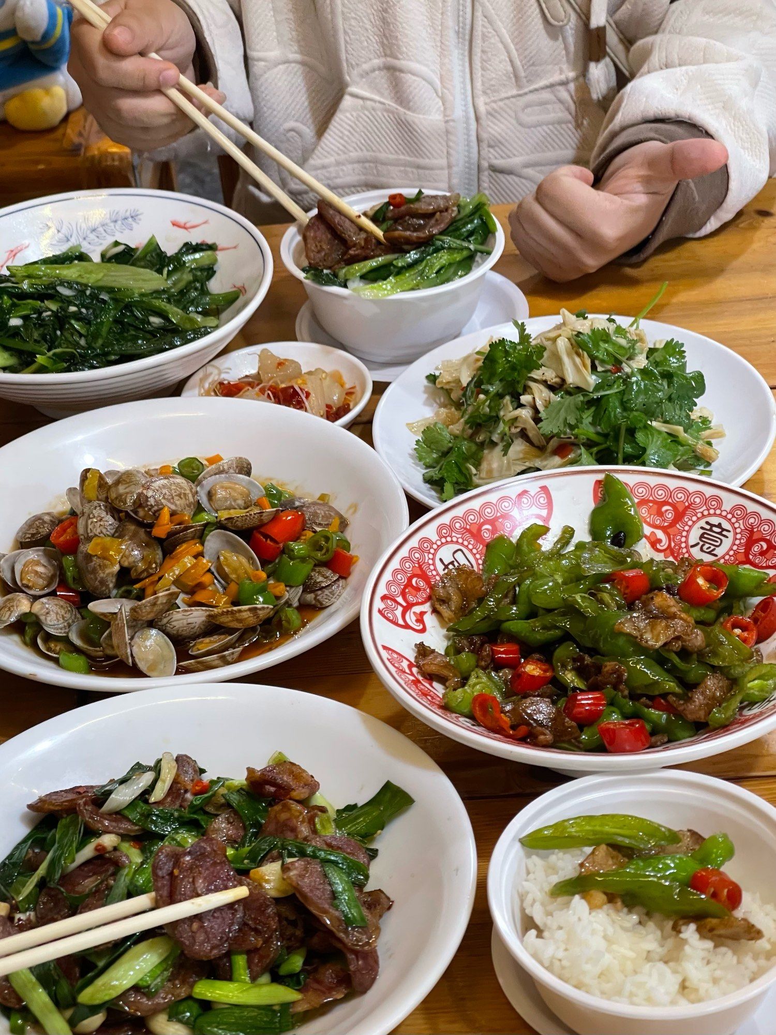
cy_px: 518
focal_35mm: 64
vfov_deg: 30.3
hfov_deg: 22.9
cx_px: 388
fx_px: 1913
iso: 250
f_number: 2.2
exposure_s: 1/50
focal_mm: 7.5
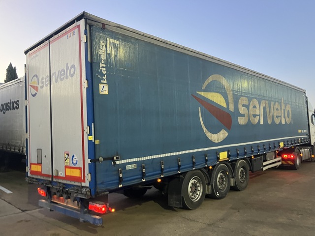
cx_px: 158
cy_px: 118
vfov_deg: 49.7
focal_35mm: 28
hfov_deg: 63.4
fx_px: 255
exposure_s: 1/33
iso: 250
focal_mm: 3.99
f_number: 1.8
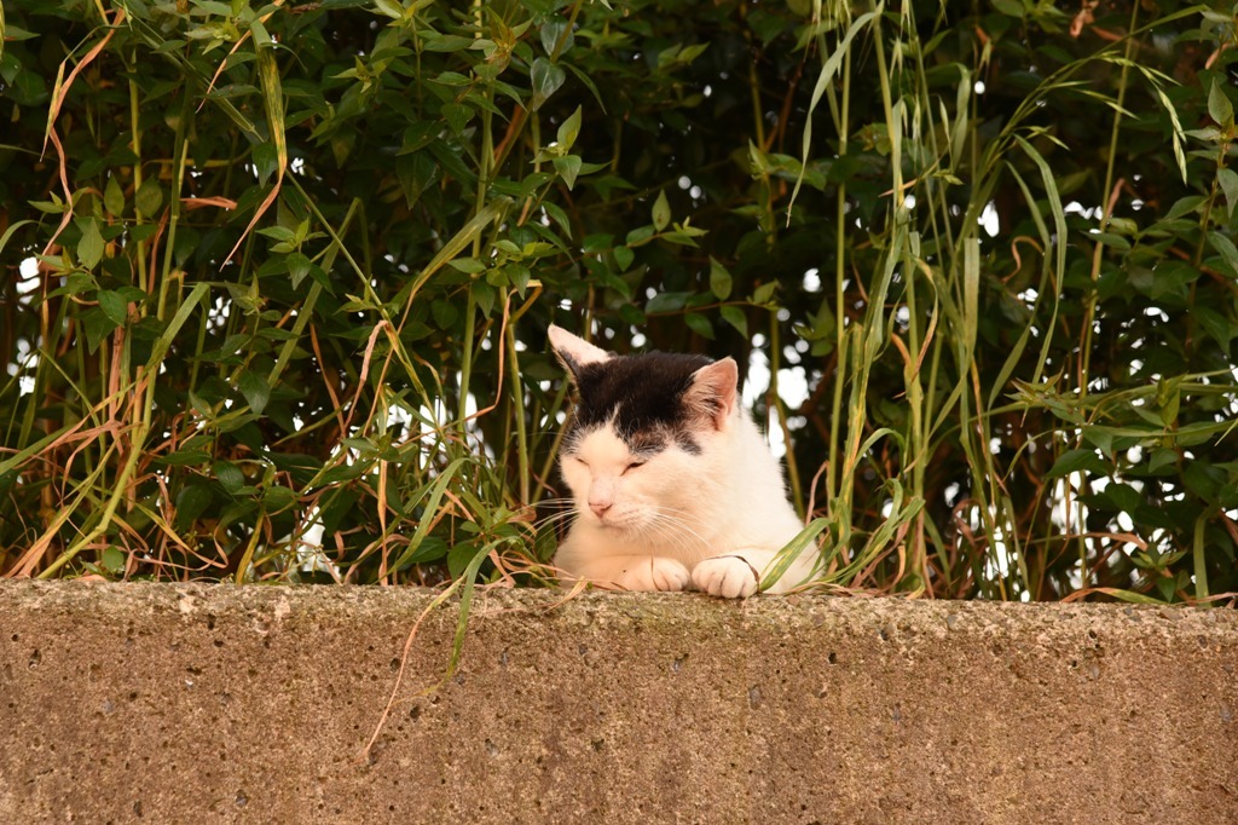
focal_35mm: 105
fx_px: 3609
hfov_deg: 19.5
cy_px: 412
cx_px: 619
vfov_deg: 13.0
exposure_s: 1/500
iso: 720
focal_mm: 105
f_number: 5
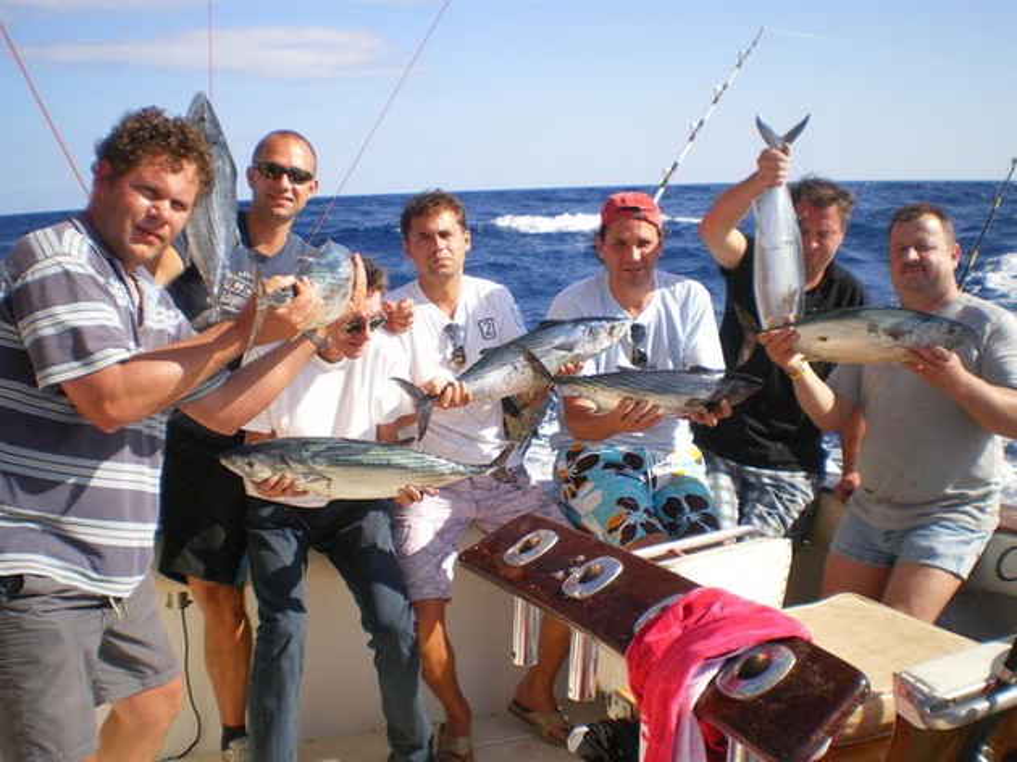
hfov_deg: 51.4
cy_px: 381
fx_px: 1057
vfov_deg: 39.6
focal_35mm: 36
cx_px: 508
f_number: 4.6
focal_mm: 6.3
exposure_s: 1/320
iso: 50
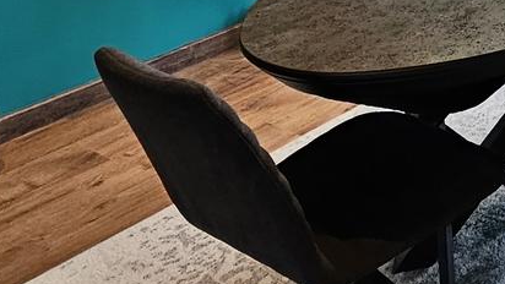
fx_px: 884
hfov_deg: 23.8
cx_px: 797
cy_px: -425
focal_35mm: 66
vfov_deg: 13.1
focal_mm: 2.2
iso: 160
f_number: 2.2
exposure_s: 1/50
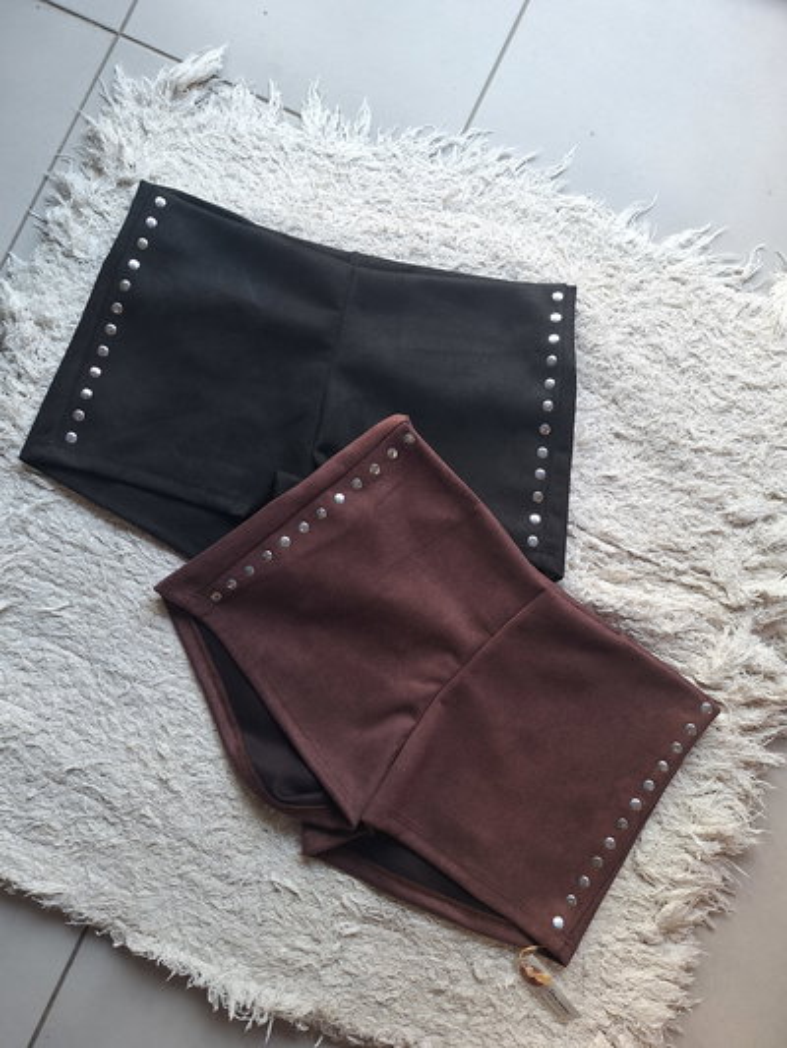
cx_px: 394
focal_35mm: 23
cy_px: 524
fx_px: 697
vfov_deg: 73.9
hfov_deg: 58.9
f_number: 1.8
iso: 64
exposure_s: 1/50
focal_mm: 5.54
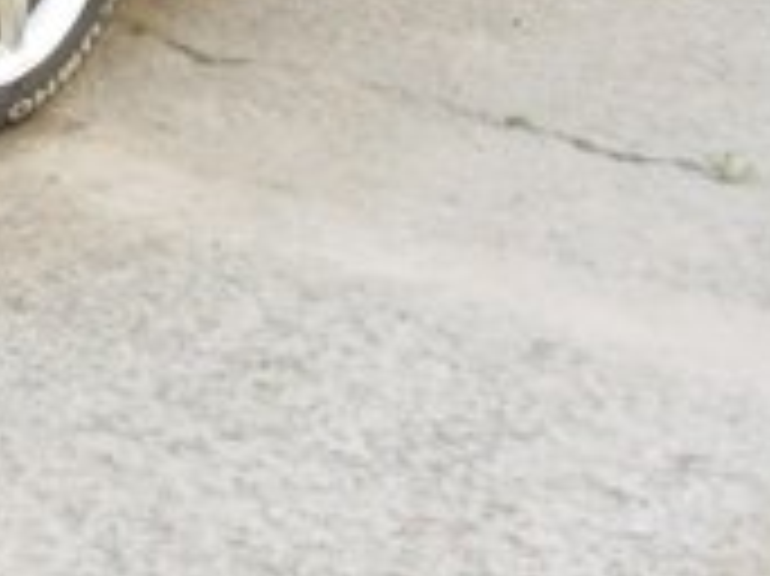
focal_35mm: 142
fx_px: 3156
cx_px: -104
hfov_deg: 13.6
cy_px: -279
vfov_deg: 10.1
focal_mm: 6.3
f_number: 2.9
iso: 50
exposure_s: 1/157
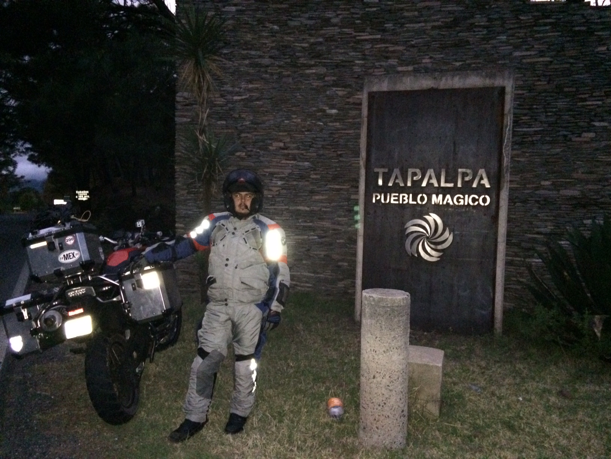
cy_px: 230
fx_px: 512
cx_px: 306
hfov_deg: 61.7
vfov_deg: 48.2
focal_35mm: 29
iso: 1000
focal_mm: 4.15
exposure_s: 1/16
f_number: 2.2
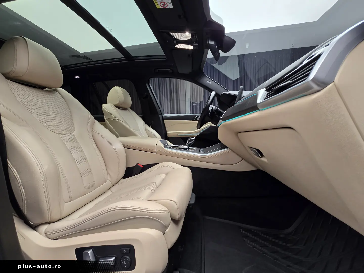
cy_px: 136
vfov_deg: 89.9
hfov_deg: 106.2
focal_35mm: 13
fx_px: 137
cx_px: 182
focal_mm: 2.2
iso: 125
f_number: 2.2
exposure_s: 1/61
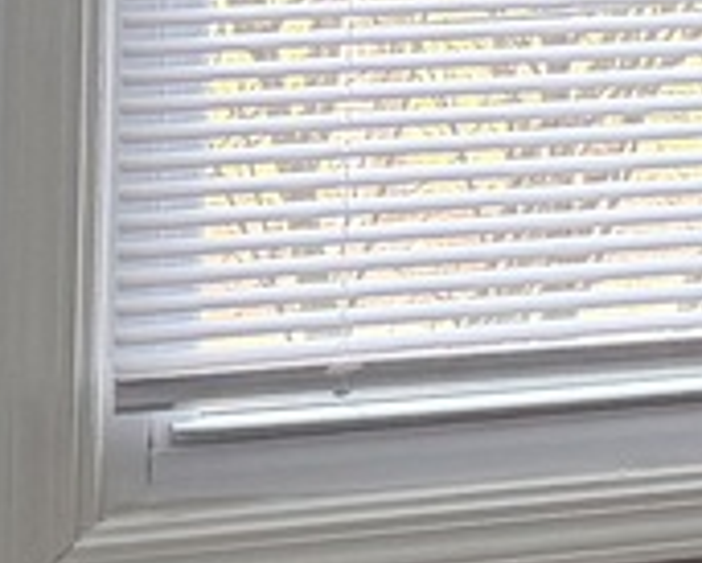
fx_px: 4095
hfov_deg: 7.5
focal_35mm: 197
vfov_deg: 7.6
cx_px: 2619
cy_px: -526
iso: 200
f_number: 1.78
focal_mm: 6.76
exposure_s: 1/188
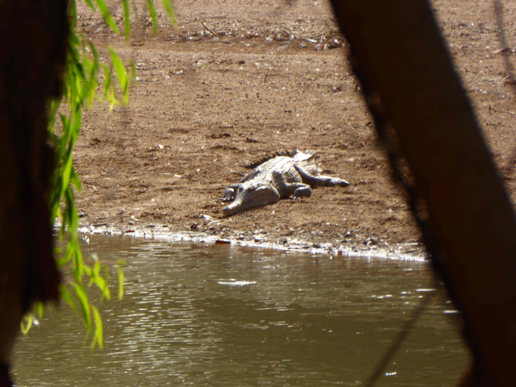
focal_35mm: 720
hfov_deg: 2.8
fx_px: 10733
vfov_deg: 2.1
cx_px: 258
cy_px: 194
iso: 100
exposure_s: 1/125
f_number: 7.1
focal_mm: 129
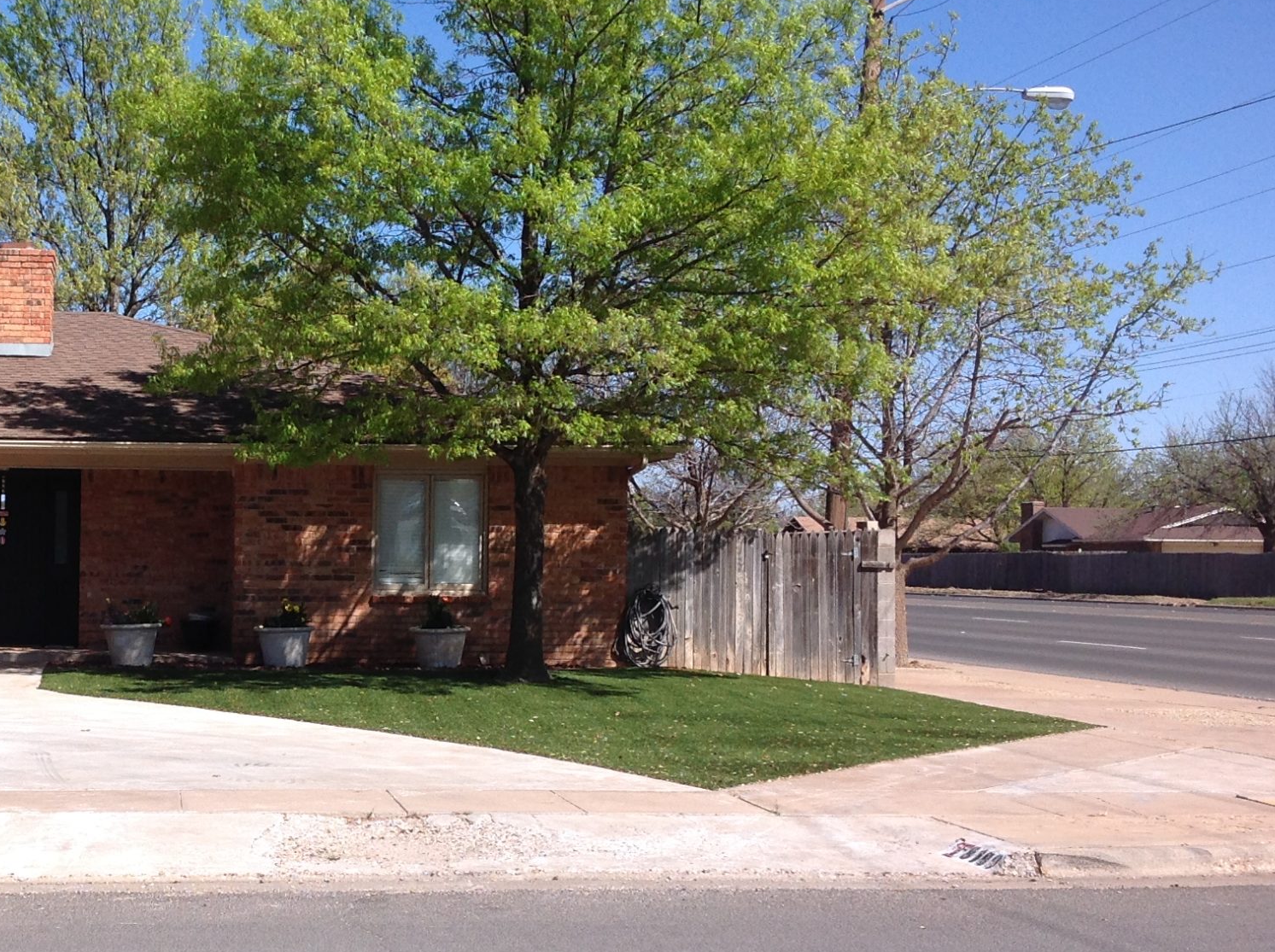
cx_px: 224
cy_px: 585
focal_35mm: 60
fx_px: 2207
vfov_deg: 24.3
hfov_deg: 31.3
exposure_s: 1/1779
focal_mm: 4.28
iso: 50
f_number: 2.4
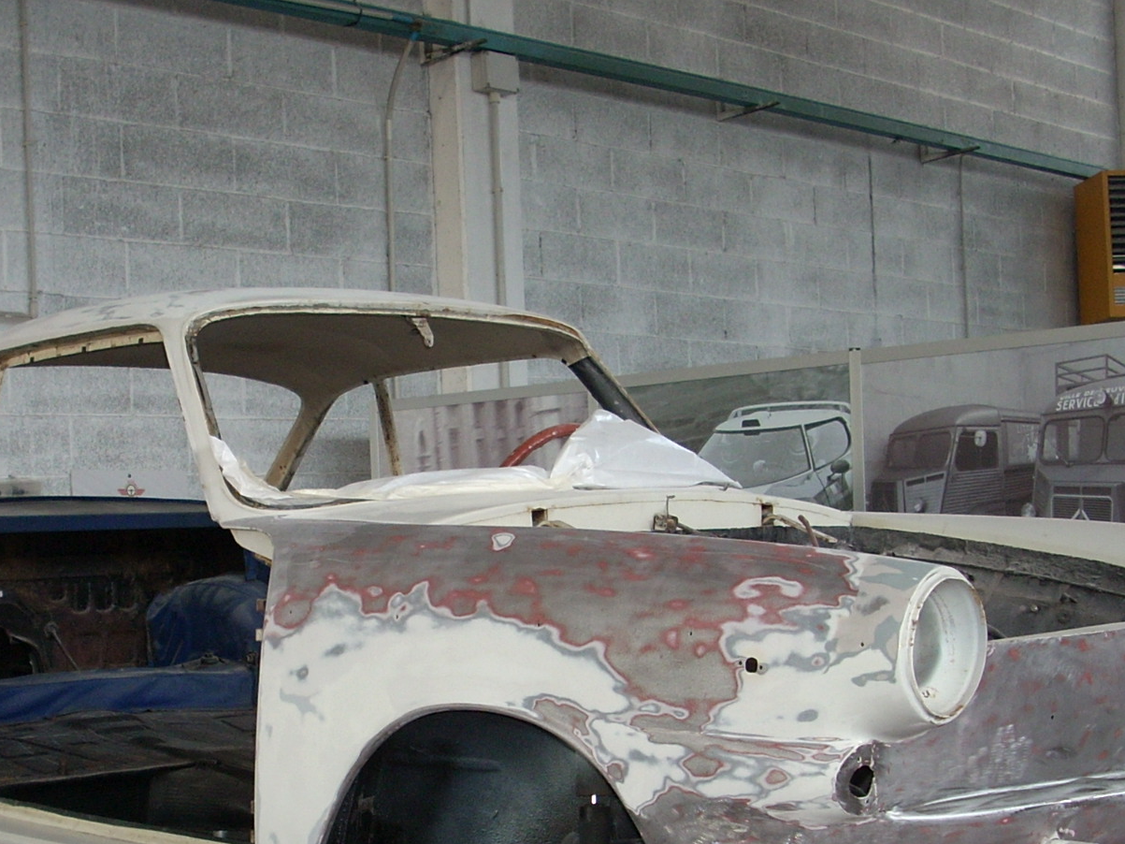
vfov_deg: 23.1
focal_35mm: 63
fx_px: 2047
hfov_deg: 30.6
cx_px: 453
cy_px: 598
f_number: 2.8
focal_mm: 6.2
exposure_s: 1/30
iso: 100
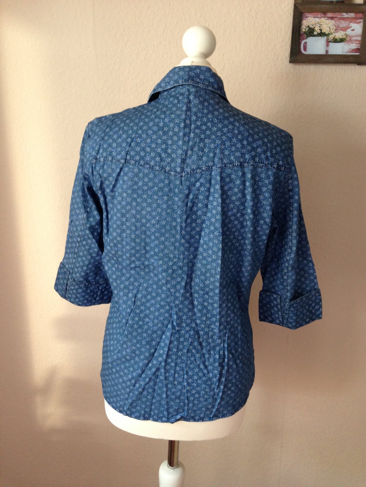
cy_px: 244
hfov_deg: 43.0
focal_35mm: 33
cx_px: 183
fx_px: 465
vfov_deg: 55.3
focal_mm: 4.12
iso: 160
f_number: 2.4
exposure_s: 1/20
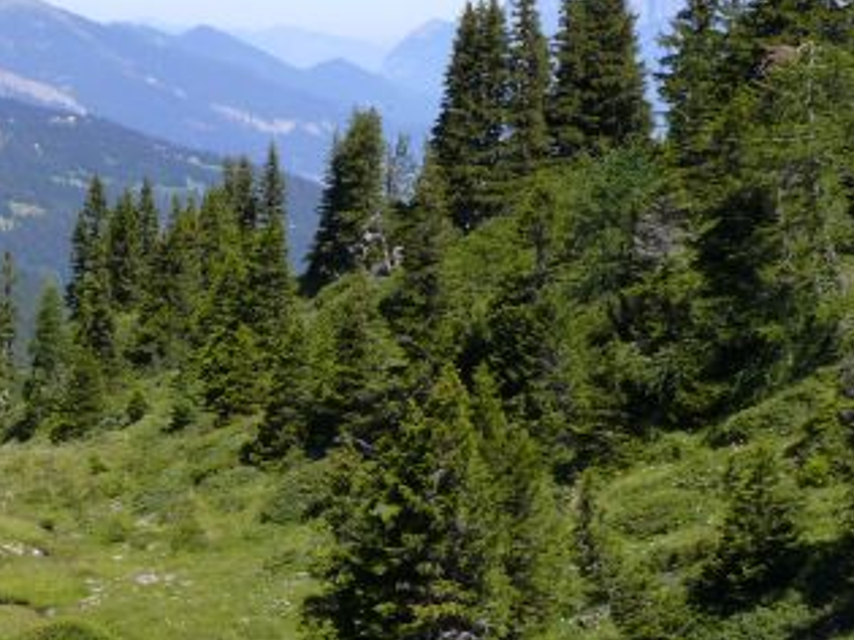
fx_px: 2195
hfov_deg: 21.2
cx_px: -8
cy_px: 415
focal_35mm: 89
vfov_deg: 16.6
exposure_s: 1/320
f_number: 5.6
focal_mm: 7.4
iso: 100
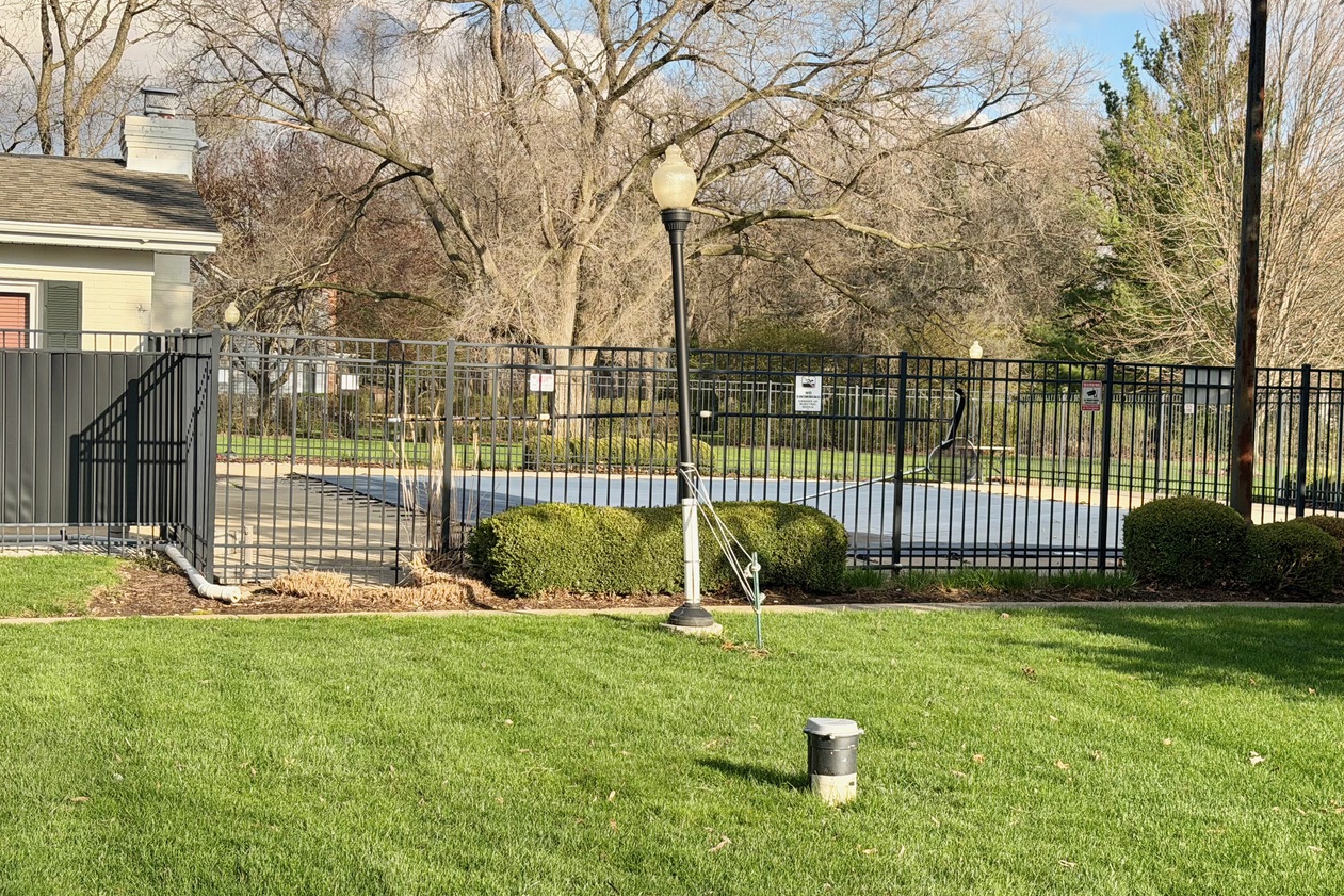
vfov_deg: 23.8
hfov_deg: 35.0
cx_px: 691
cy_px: 449
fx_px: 2128
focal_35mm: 57
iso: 80
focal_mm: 6.76
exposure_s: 1/2667
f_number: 1.78
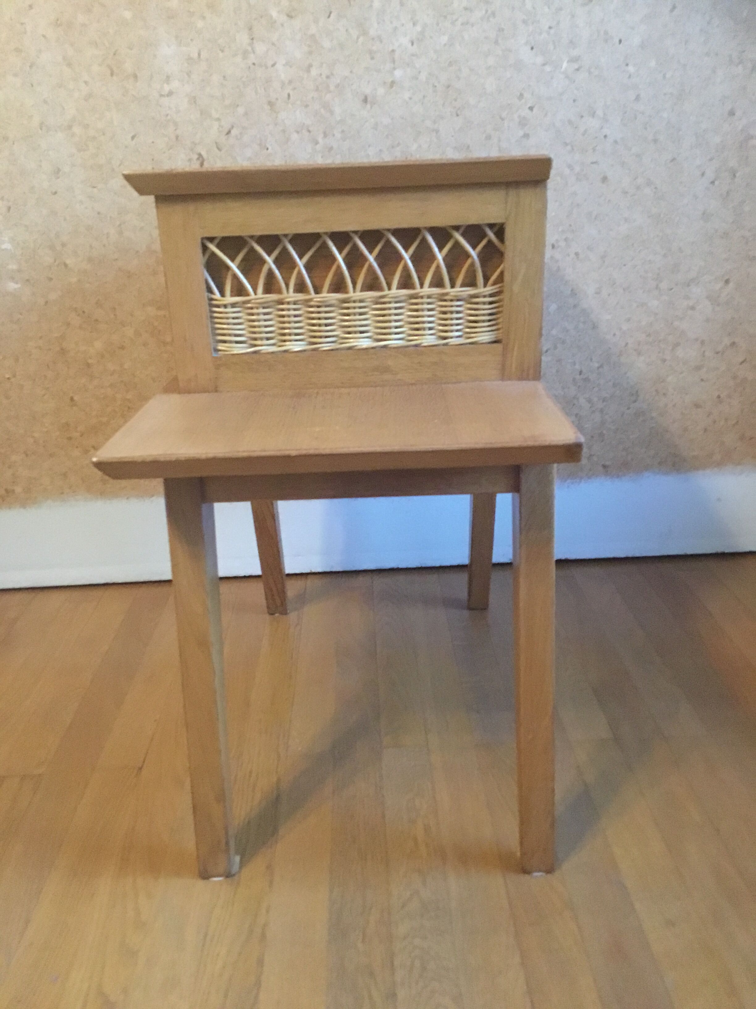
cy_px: 504
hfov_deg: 45.4
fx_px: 903
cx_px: 378
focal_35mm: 31
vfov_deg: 58.4
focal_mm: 3.3
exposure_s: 1/17
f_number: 2.4
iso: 500
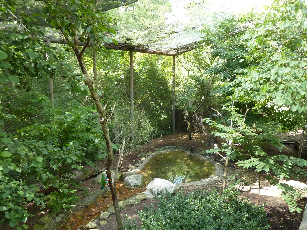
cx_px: 154
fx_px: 222
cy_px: 115
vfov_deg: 54.9
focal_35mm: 25
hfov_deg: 69.4
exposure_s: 1/200
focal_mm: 4.1
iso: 400
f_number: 3.3
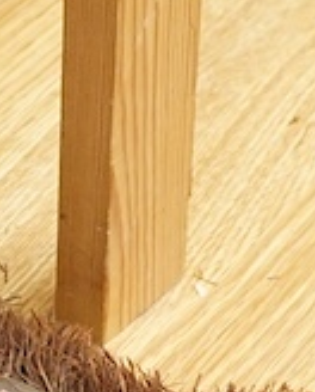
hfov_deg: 5.3
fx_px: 3355
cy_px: 550
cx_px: -109
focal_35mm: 289
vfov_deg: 6.6
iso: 2000
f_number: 8
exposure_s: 1/125
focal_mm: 30
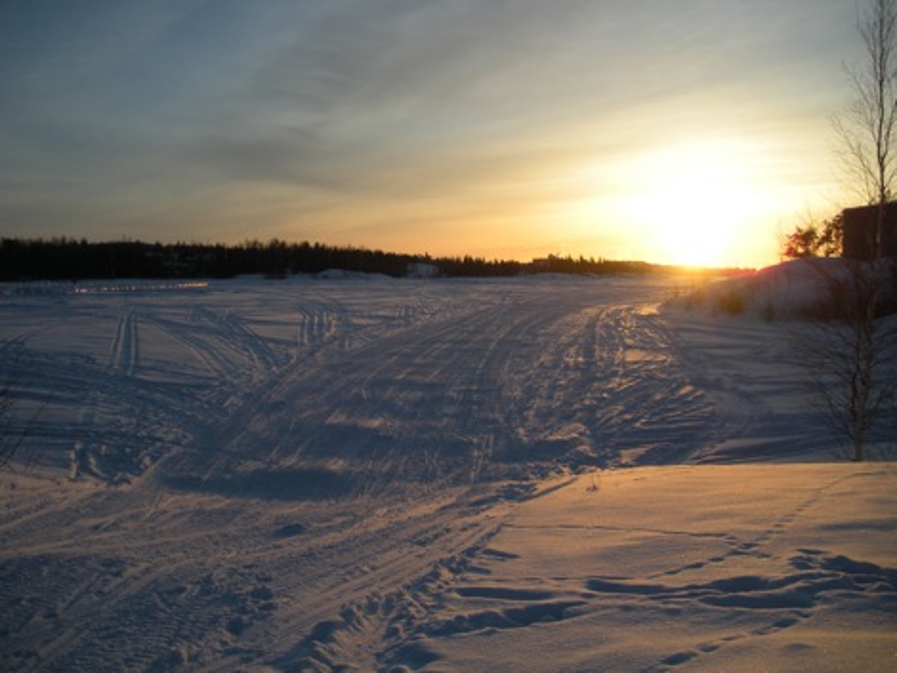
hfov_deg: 51.3
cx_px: 448
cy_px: 336
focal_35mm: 36
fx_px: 933
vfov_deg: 39.7
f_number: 3.5
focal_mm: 6.3
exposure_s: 1/483
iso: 64
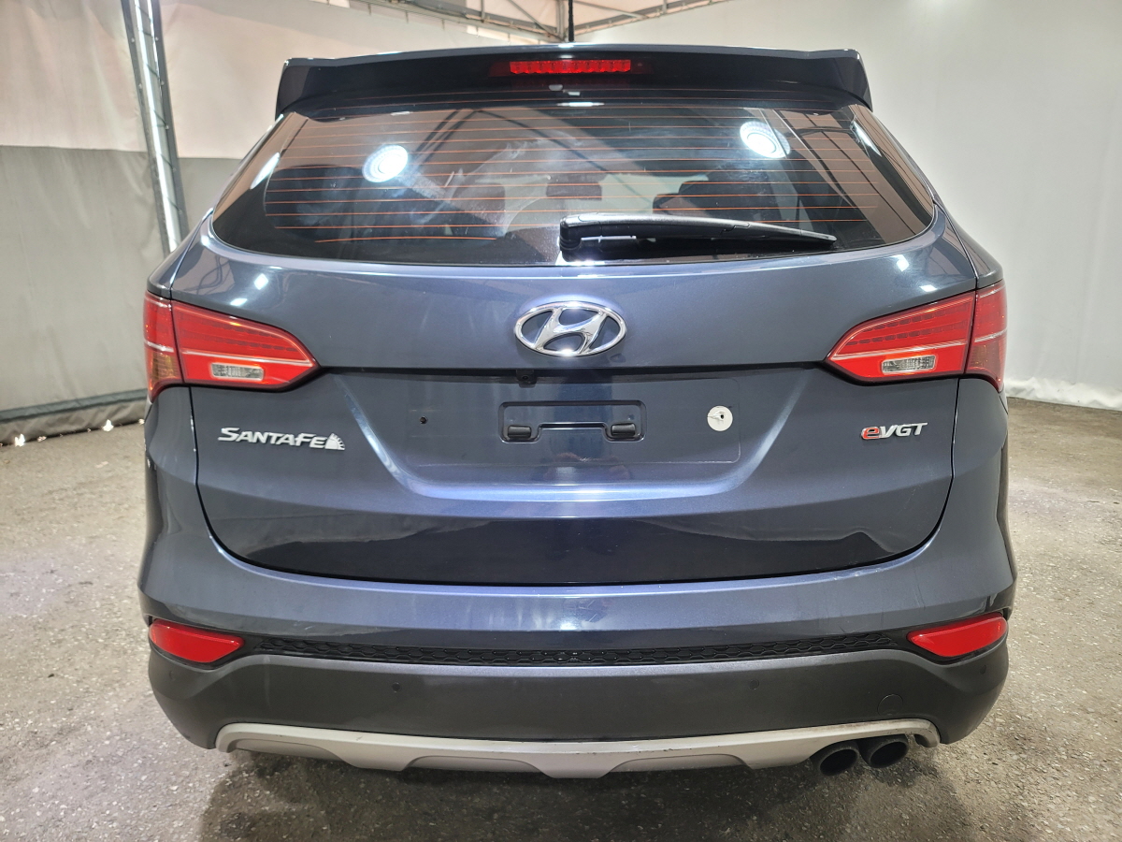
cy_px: 421
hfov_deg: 69.4
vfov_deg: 54.9
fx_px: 810
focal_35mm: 25
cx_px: 561
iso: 160
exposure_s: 1/120
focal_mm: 7
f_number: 1.8
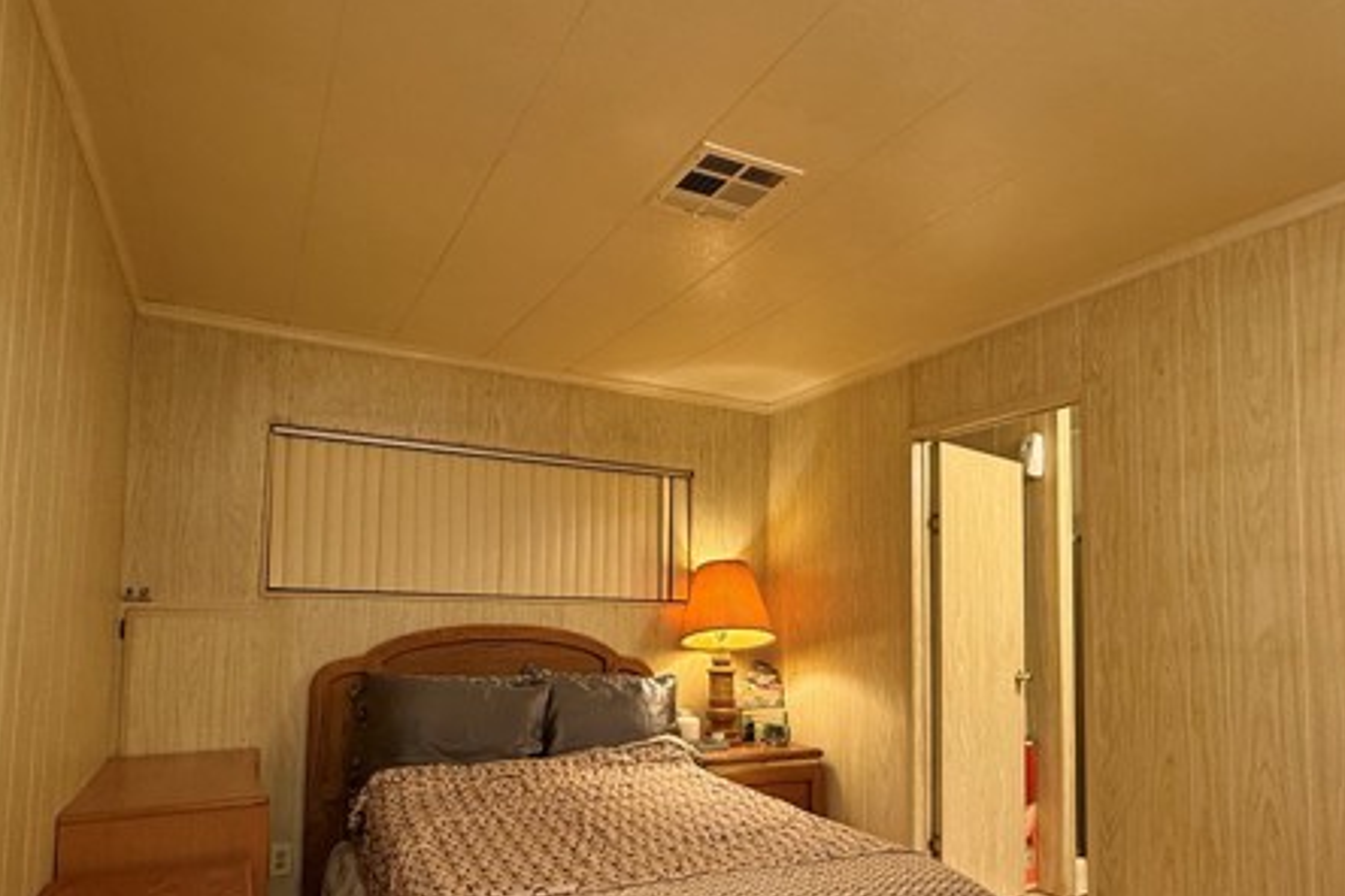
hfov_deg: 81.0
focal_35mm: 21
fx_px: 785
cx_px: 609
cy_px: 569
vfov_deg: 58.6
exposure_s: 1/60
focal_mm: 2.22
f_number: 2.2
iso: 400
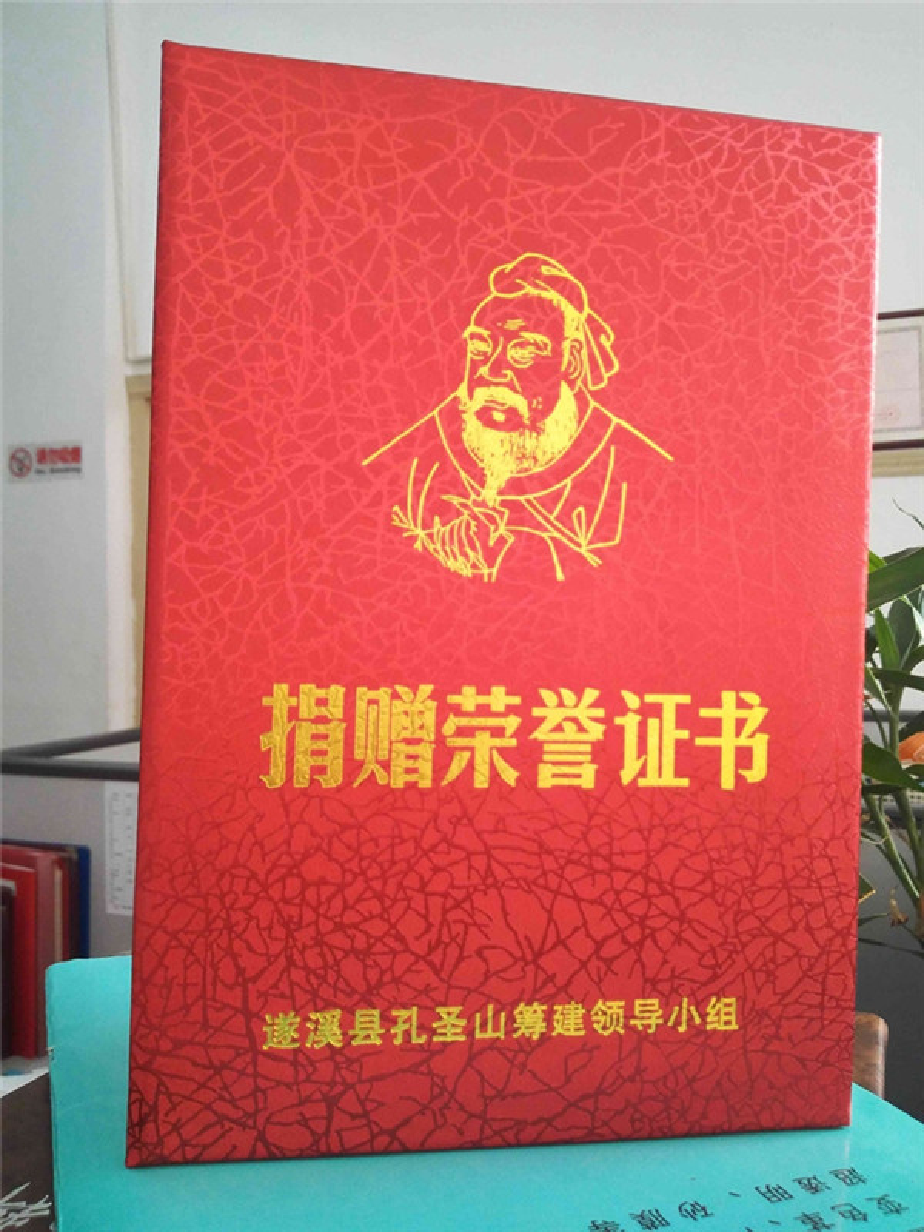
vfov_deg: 61.7
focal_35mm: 29
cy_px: 616
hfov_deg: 48.2
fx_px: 1032
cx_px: 462
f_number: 2
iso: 160
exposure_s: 1/33.3
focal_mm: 3.8
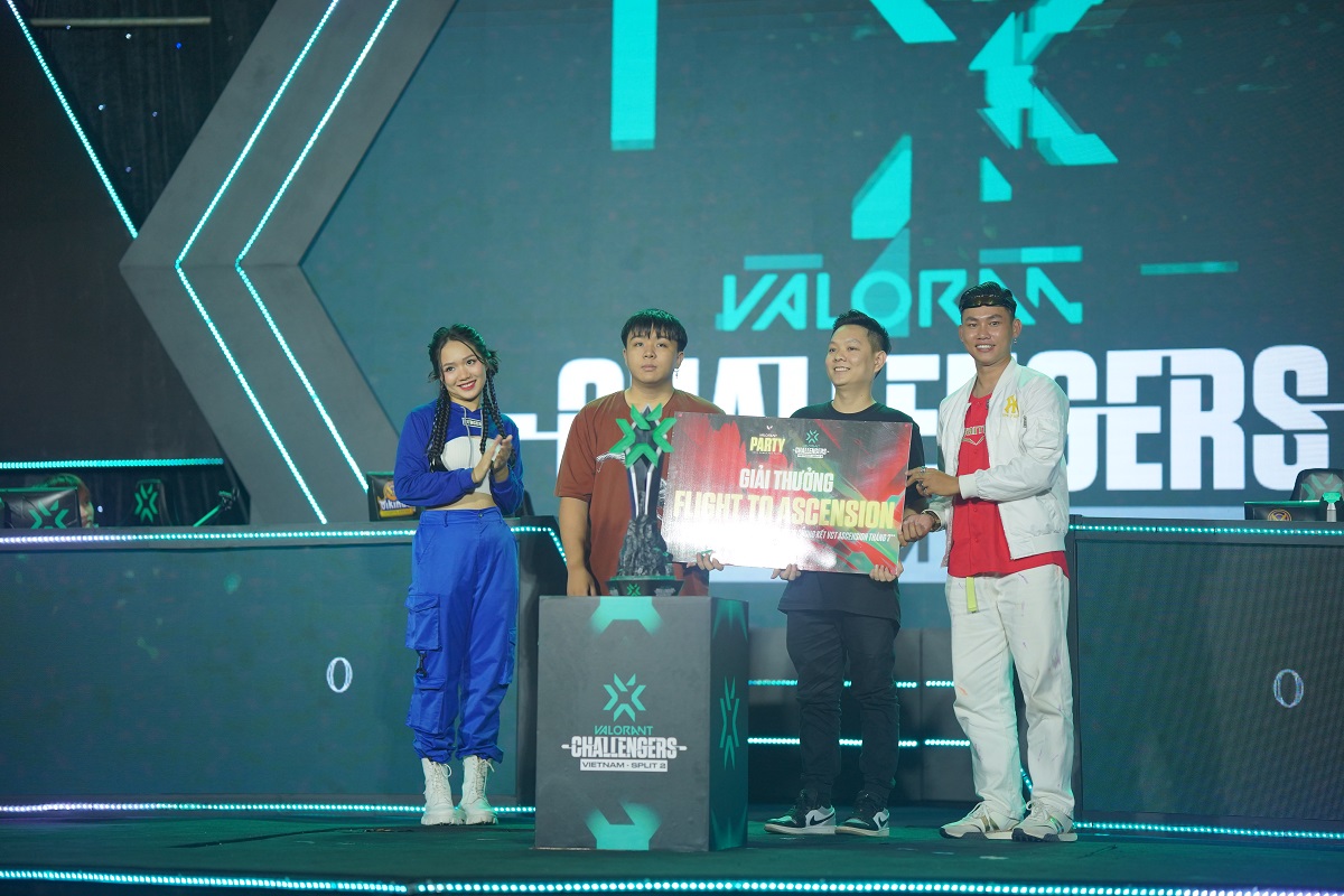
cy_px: 448
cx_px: 672
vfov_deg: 16.1
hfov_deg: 23.9
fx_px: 3173
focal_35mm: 85
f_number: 1.4
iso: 1000
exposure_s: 1/200
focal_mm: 85
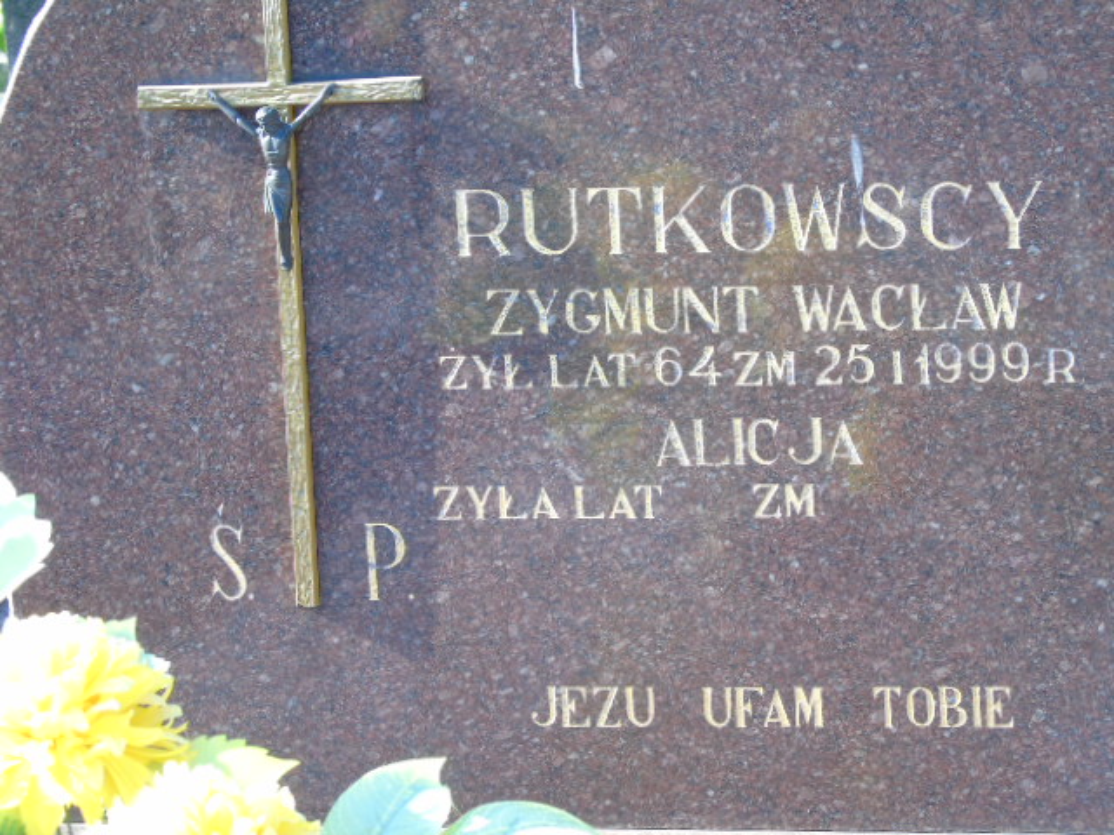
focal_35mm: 142
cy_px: 418
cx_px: 557
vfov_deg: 10.4
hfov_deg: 13.9
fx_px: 4570
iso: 200
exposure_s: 1/125
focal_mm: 25
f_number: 4.7
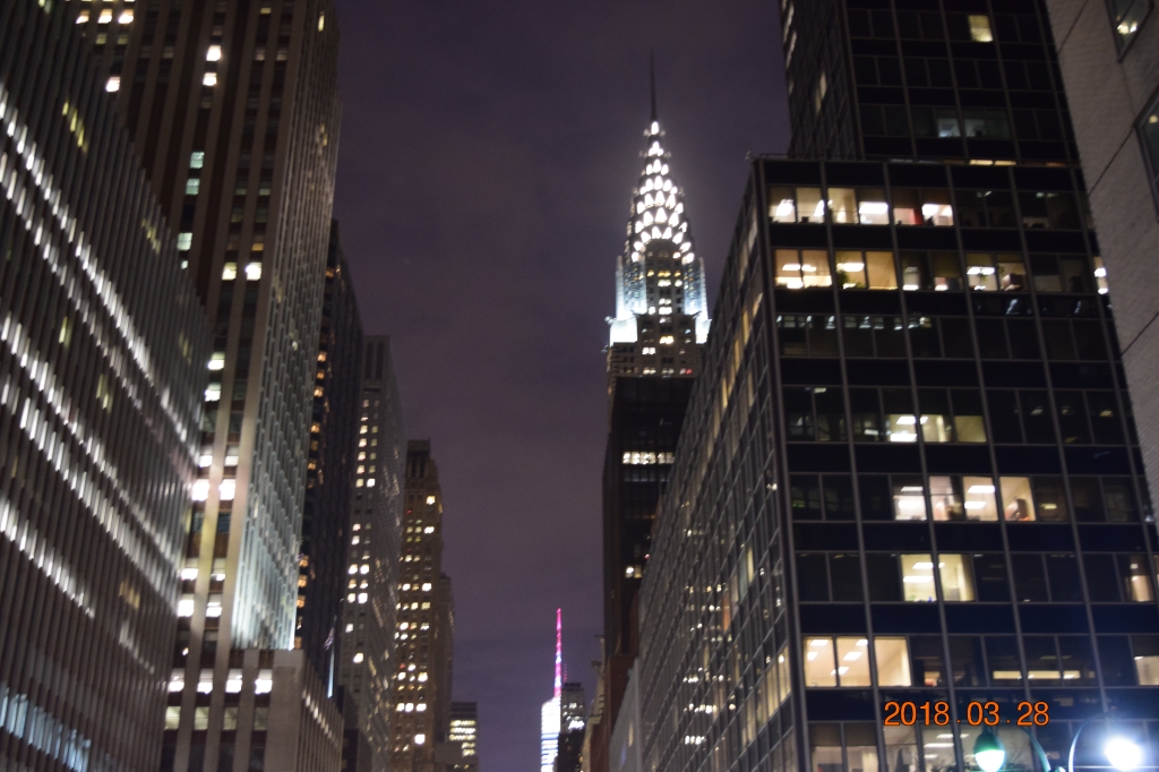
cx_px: 580
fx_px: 1303
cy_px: 386
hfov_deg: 47.9
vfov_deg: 33.0
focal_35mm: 40
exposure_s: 1/5
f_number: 4
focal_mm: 27
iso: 1600
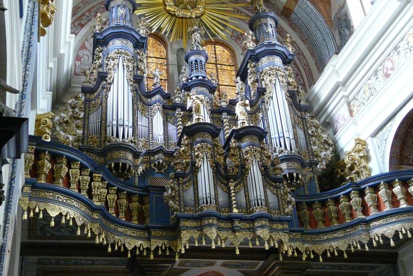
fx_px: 551
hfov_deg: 41.1
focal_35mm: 48
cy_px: 133
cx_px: 207
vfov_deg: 28.1
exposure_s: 1/30
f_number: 3.2
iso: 800
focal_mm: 7.5
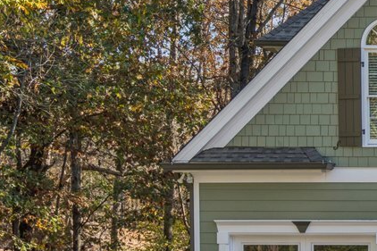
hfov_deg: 13.2
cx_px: 735
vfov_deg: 10.1
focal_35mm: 136
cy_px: 53
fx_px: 1424
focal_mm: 28
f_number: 6.3
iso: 100
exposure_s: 1/100
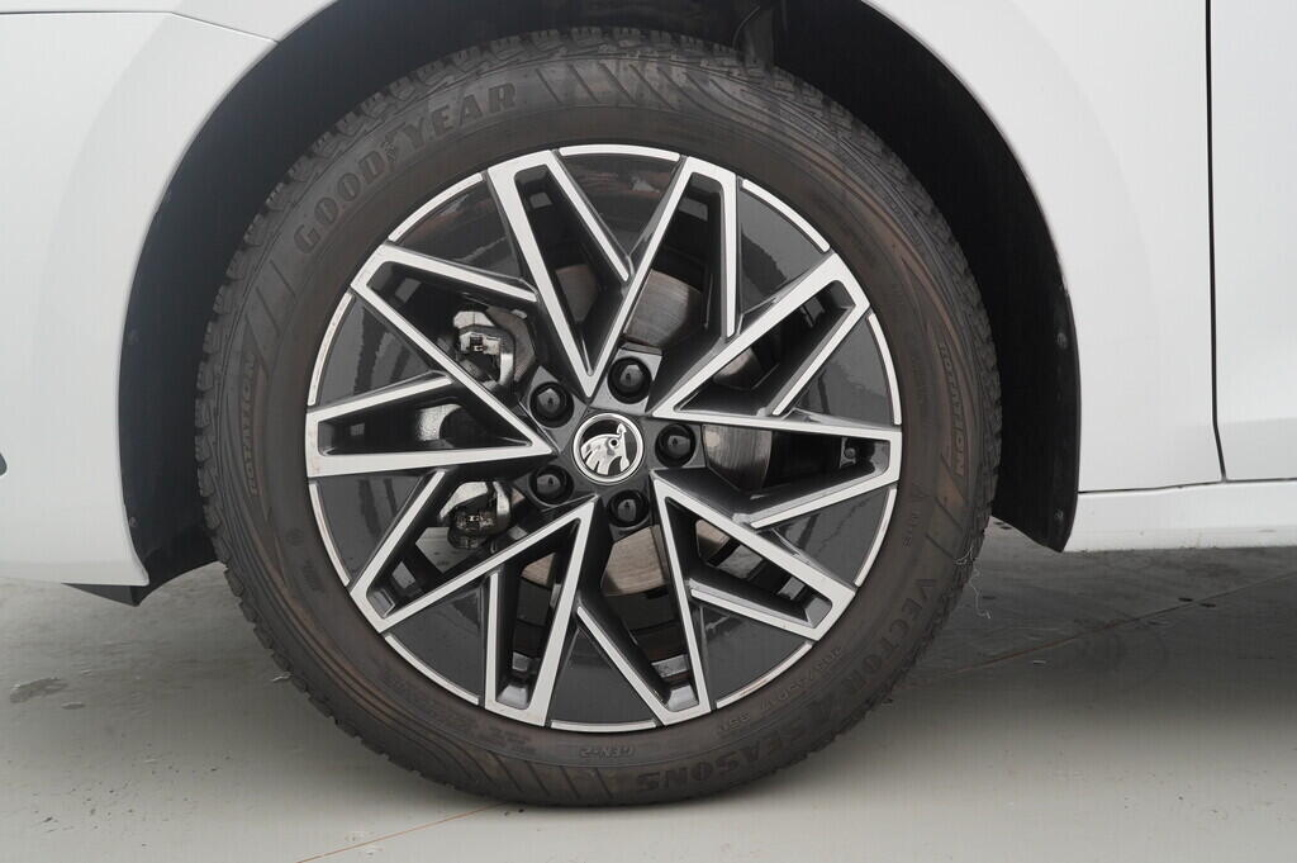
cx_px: 648
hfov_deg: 53.2
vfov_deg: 36.8
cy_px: 432
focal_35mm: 36
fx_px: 1296
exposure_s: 1/100
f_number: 6.3
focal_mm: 24
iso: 500
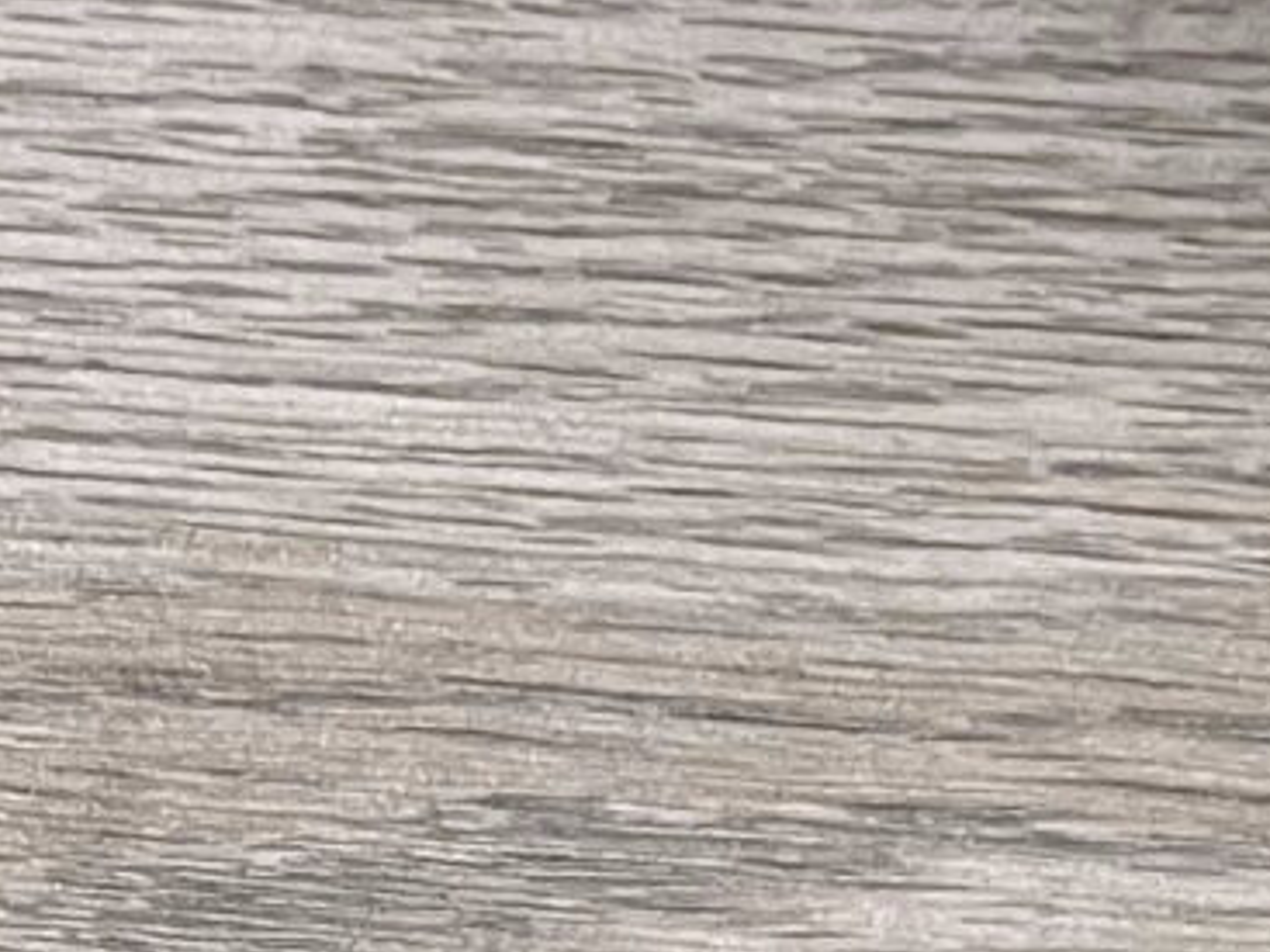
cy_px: 1426
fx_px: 19695
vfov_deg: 2.8
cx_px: -865
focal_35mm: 537
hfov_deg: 3.7
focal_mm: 9
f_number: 2.8
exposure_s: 1/100
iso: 50
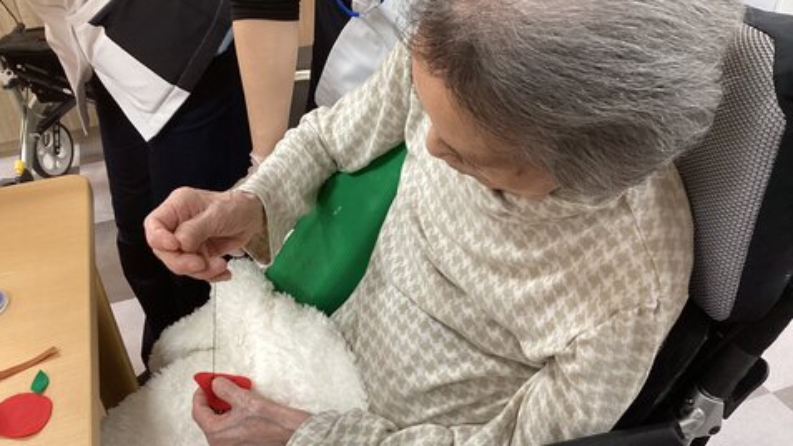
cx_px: 396
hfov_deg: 58.0
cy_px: 293
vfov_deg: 34.3
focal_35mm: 34
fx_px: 715
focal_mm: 3.3
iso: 200
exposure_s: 1/60
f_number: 2.4
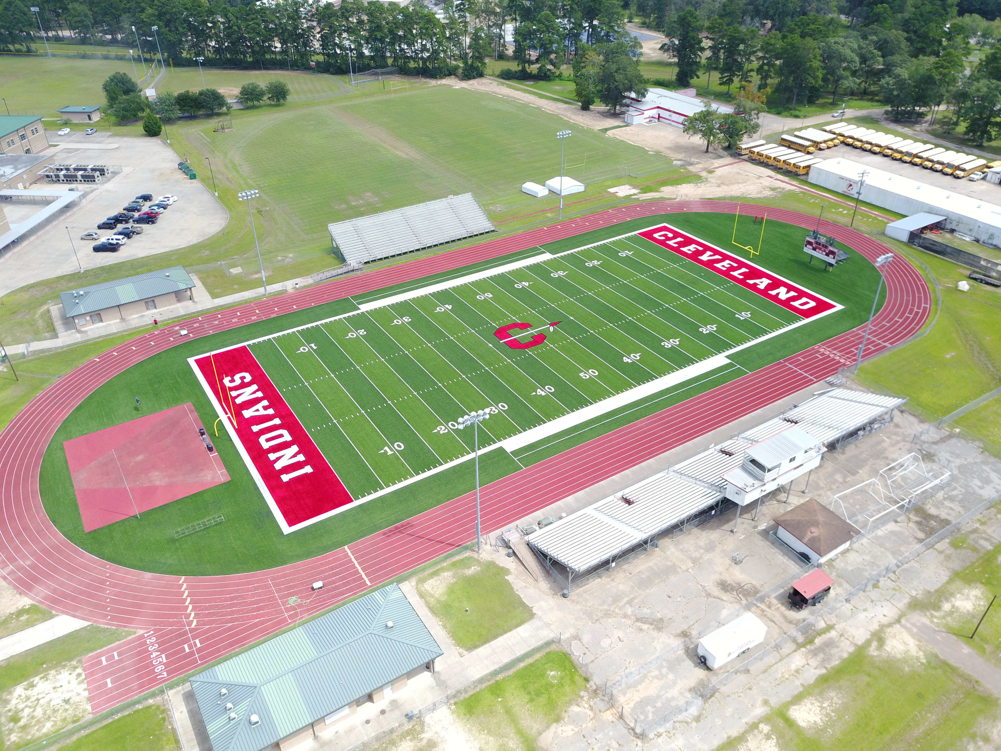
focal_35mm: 26
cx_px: 500
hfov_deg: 67.3
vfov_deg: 53.1
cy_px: 376
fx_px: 752
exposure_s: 1/597
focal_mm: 4.73
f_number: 2.2
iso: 100
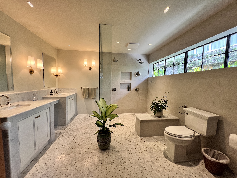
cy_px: 89
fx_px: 89
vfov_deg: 89.9
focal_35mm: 13
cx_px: 118
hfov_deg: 106.2
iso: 125
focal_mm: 1.57
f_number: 1.8
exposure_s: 1/99
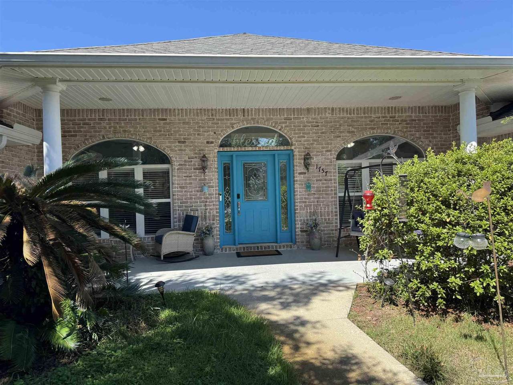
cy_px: 192
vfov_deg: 56.8
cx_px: 256
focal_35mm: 24
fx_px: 356
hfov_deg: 71.6
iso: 80
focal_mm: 6.76
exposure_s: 1/1678
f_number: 1.78
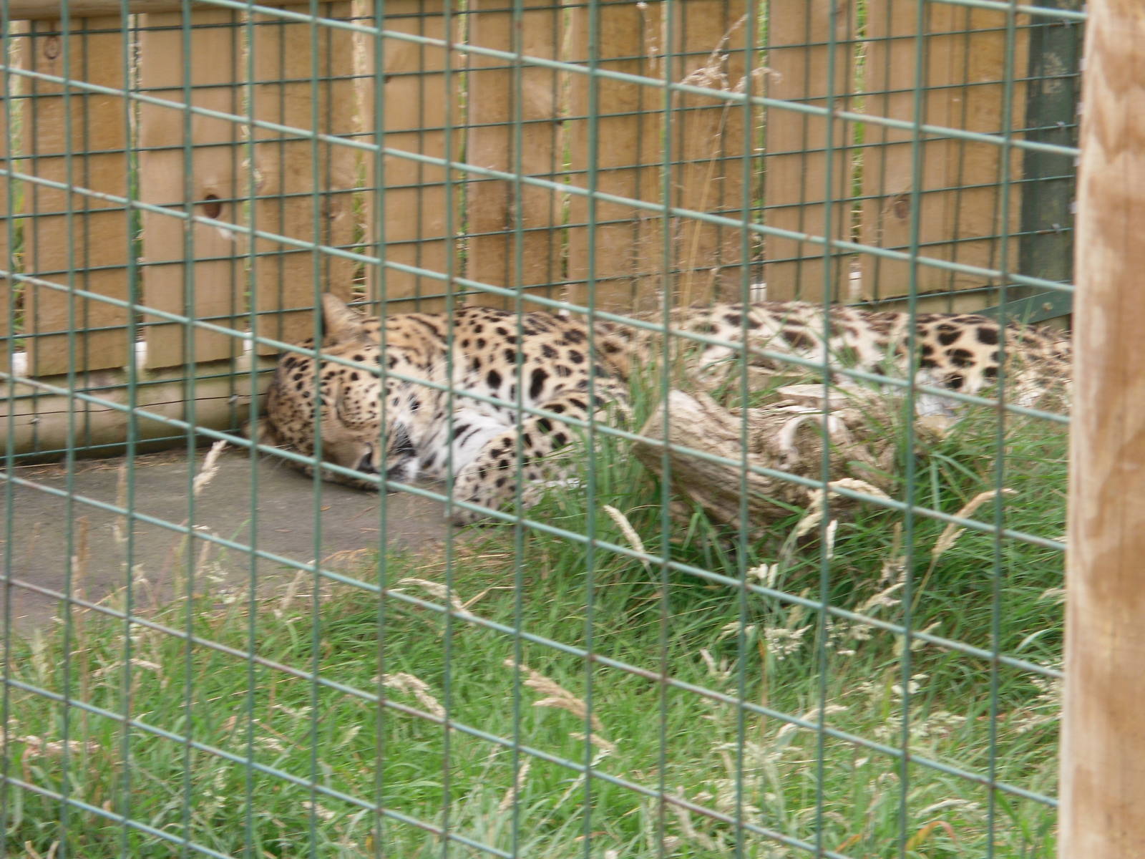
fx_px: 5458
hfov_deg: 12.0
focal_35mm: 165
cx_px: 572
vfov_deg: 9.0
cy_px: 430
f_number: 5.5
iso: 80
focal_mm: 29.43
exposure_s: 1/90
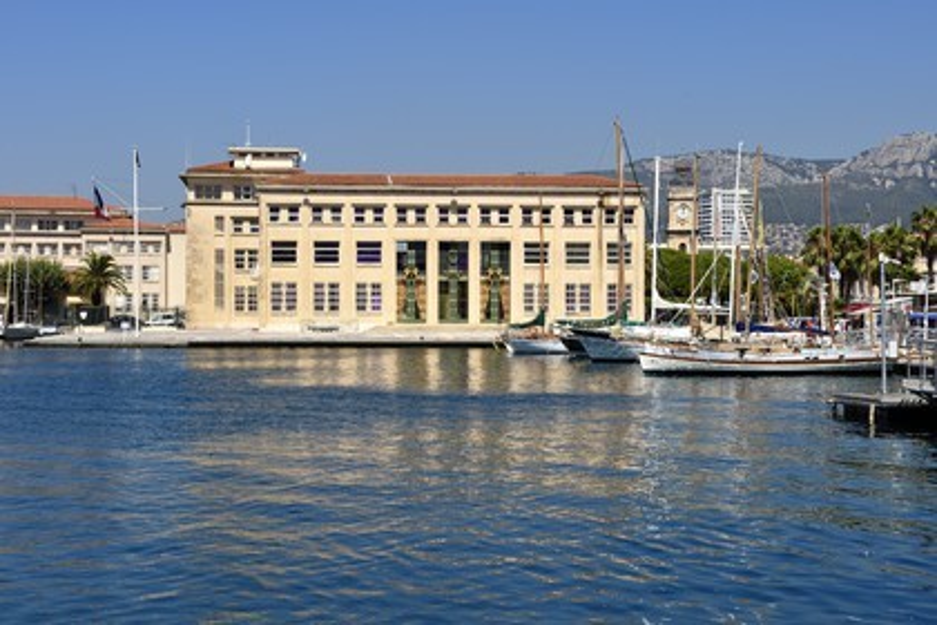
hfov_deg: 28.8
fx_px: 1822
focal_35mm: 70
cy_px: 312
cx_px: 468
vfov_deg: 19.5
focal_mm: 70
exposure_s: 1/250
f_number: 14
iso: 200
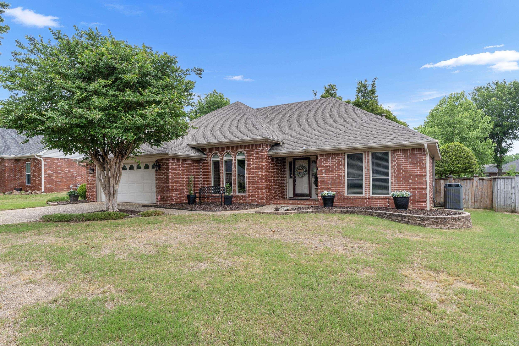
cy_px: 173
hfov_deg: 80.8
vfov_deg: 59.1
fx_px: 305
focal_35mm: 21
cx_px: 260
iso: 200
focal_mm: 14.1
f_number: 9
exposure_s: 1/100
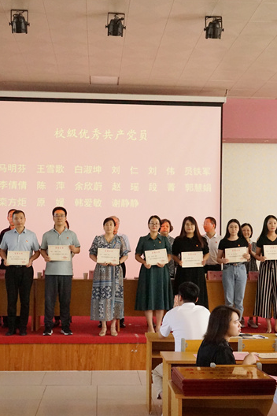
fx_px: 542
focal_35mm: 47
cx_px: 130
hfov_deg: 28.6
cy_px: 208
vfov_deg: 41.9
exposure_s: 1/125
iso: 8000
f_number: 8
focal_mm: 31
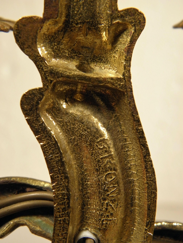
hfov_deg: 18.4
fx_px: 564
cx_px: 92
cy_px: 122
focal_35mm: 80
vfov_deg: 24.4
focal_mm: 14.3
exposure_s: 1/40
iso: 200
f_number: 4.4
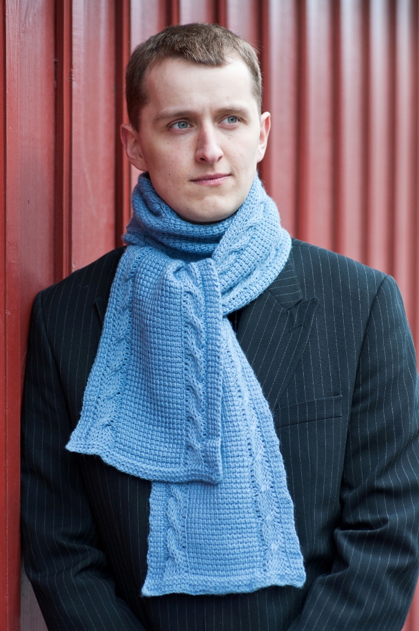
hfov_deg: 10.7
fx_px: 2232
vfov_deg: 16.1
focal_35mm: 128
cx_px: 210
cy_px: 316
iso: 200
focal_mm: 85
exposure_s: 1/1000
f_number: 2
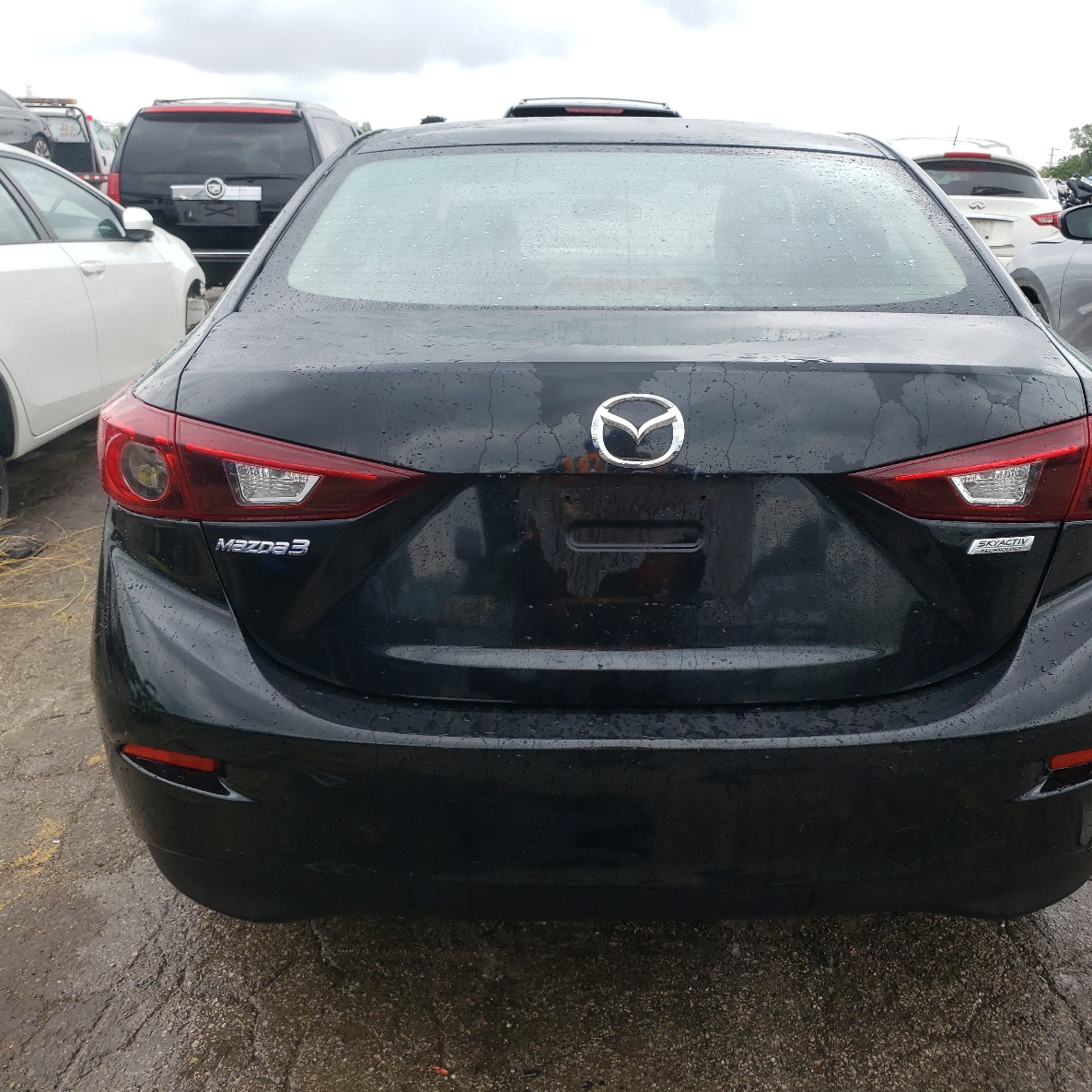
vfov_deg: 52.5
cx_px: 647
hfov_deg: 52.2
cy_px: 544
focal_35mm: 31
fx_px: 1106
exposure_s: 1/625
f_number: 1.5
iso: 50
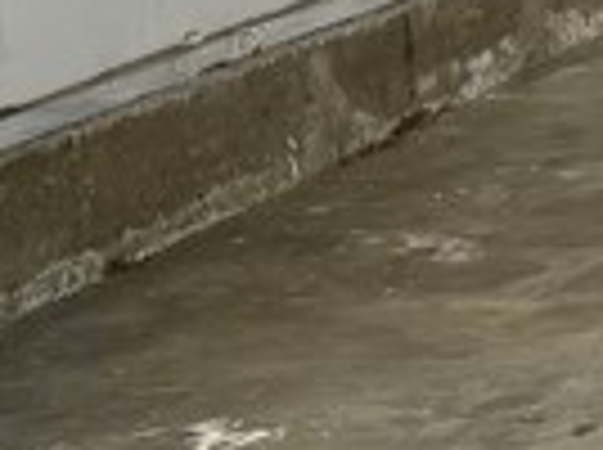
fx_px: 3199
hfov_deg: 8.3
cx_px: 2043
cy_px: -99
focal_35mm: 184
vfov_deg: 8.0
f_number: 1.78
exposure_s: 1/121
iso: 80
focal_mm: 6.76
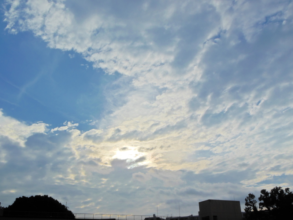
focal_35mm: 38
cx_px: 146
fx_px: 322
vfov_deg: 37.7
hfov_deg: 49.0
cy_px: 110
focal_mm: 6.8
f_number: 7.2
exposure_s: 1/1250
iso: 125
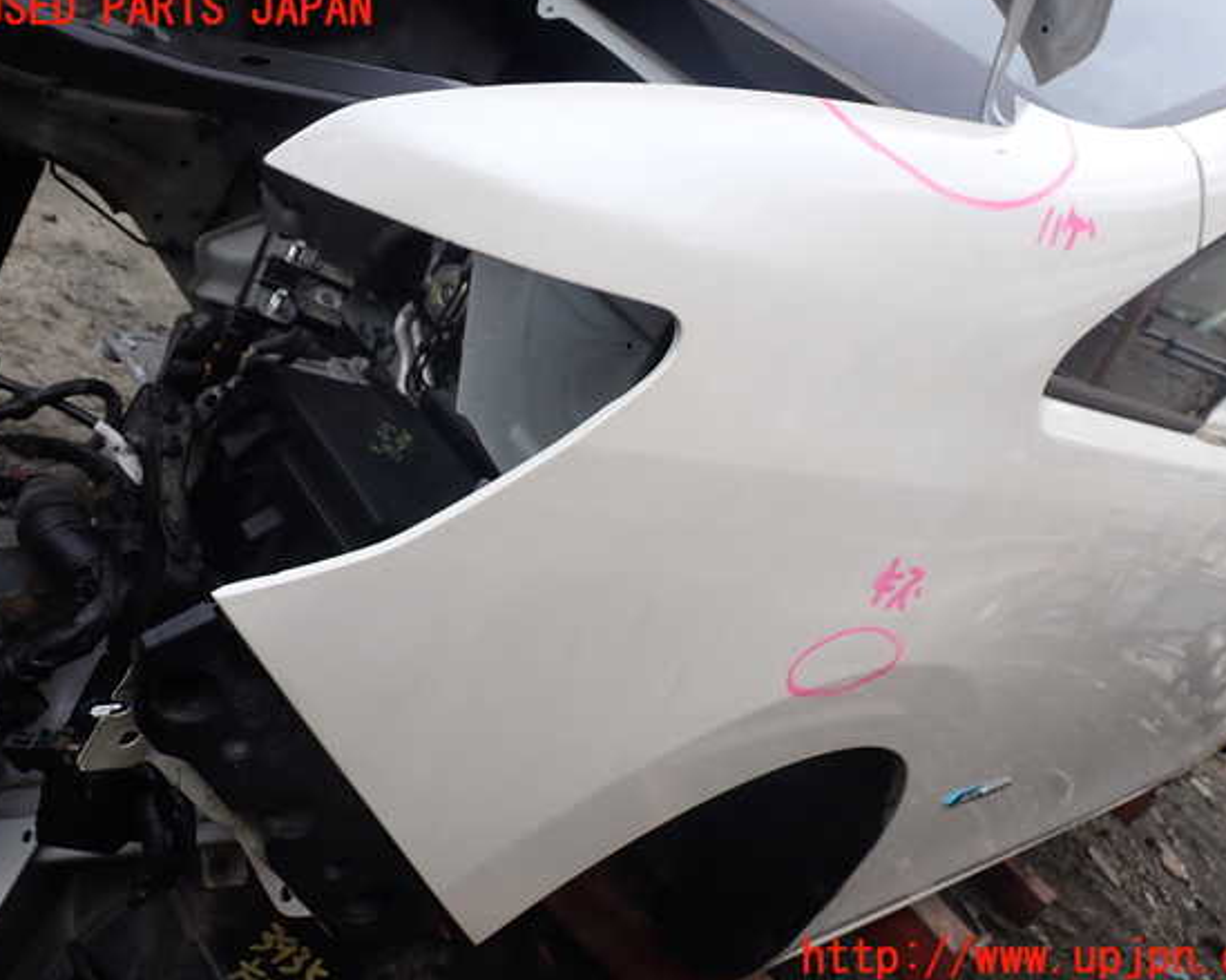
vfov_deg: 45.8
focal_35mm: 32
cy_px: 484
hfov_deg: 55.7
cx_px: 636
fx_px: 1161
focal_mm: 5.4
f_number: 3.2
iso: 100
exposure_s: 1/500
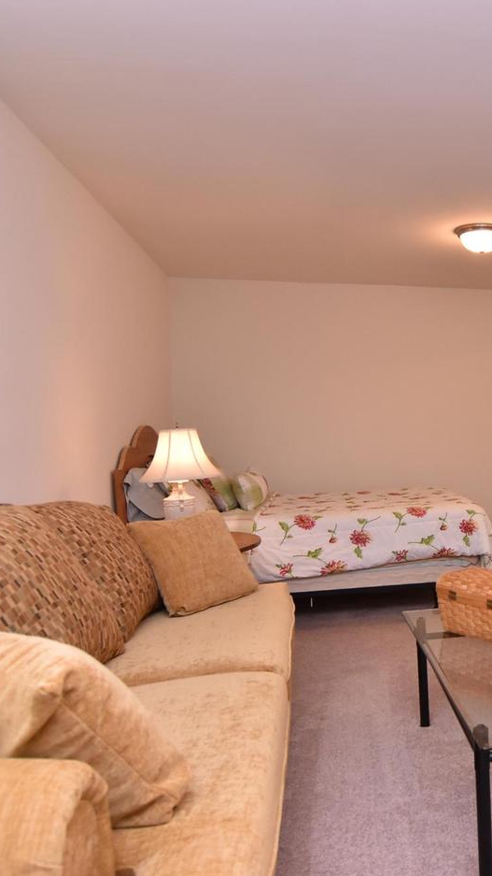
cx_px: 513
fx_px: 673
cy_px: 447
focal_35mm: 29
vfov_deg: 66.1
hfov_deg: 35.6
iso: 800
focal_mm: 12
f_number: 5
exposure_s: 1/50
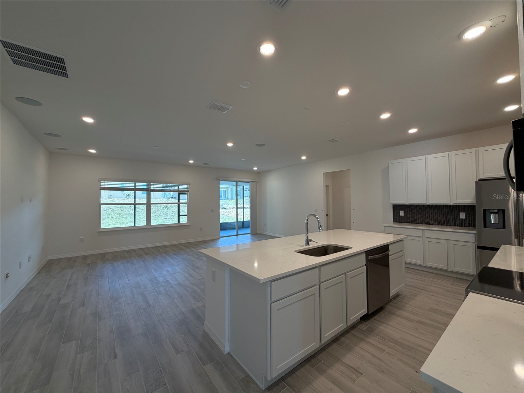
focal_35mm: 14
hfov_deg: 102.1
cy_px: 196
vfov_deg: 85.7
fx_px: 212
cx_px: 262
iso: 125
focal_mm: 2.22
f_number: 2.2
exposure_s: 1/120
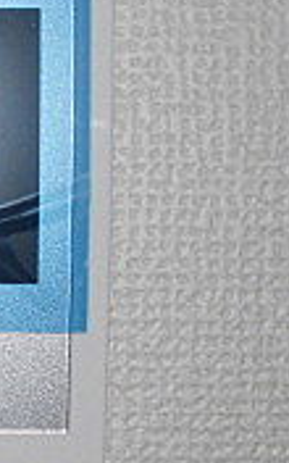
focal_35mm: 100
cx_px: -297
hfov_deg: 11.7
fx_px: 1260
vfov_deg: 20.8
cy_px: 276
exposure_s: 1/25
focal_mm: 4.6
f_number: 3.5
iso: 100
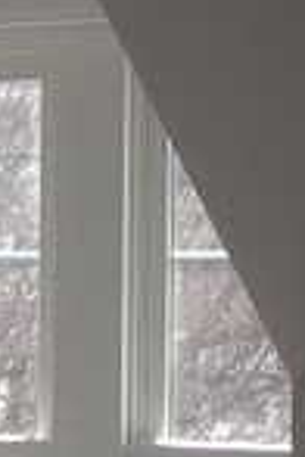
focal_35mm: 330
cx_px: -829
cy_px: 358
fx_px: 4193
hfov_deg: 3.9
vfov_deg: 6.2
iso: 50
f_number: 2.4
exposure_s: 1/133
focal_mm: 4.28
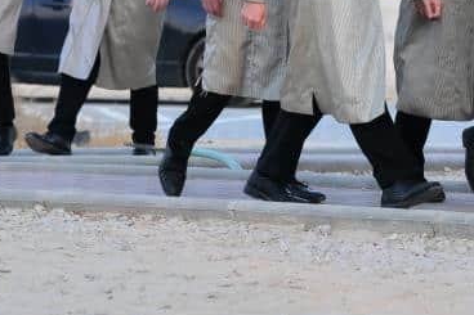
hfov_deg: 4.3
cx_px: 434
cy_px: -112
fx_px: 6291
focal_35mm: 478
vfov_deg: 2.9
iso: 320
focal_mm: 115
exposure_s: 1/800
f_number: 4
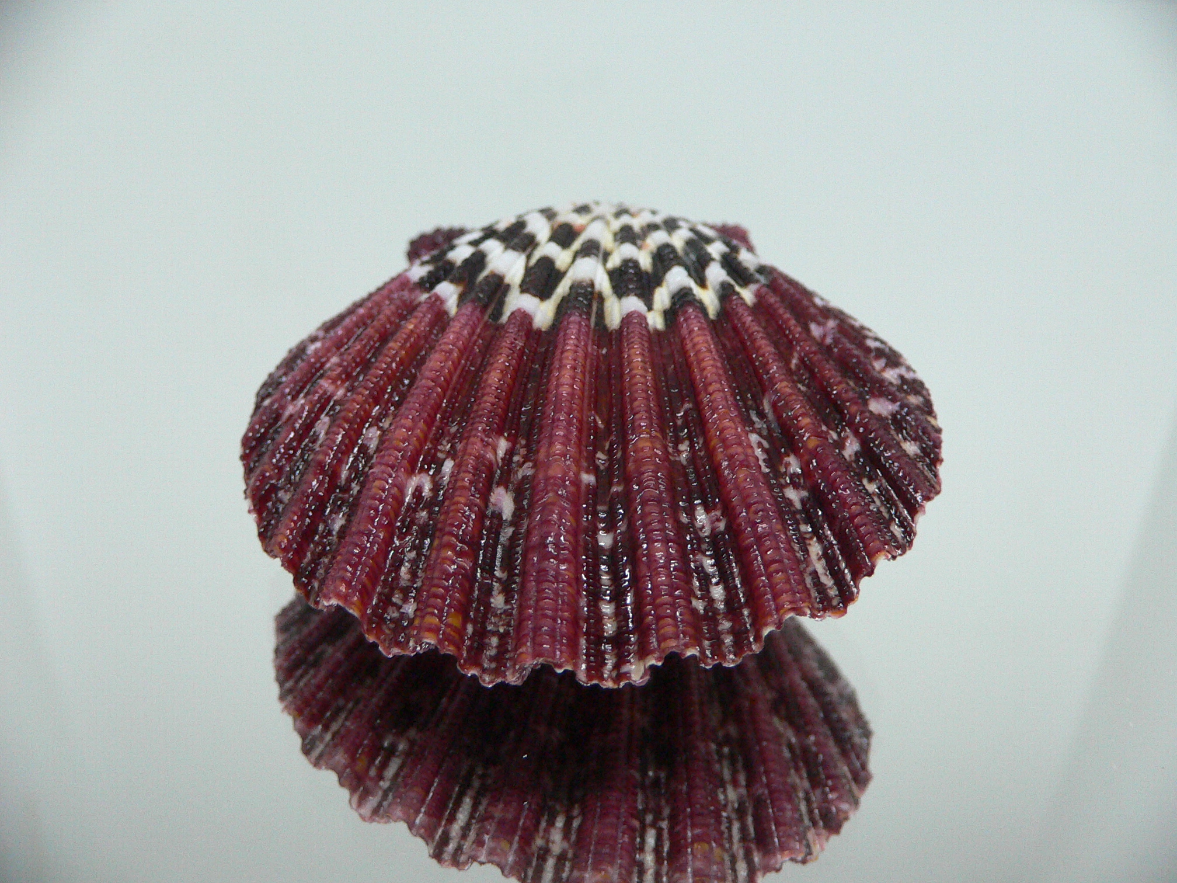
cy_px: 442
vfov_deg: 40.7
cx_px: 588
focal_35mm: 35
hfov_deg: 52.6
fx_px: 1190
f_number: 2.8
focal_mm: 4.6
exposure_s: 1/30
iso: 200
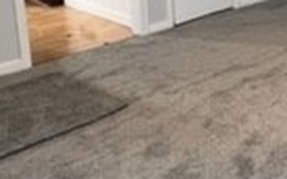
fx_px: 500
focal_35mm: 64
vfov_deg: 19.0
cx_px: 387
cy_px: -42
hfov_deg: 26.4
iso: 250
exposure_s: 1/60
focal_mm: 1.57
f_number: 1.8
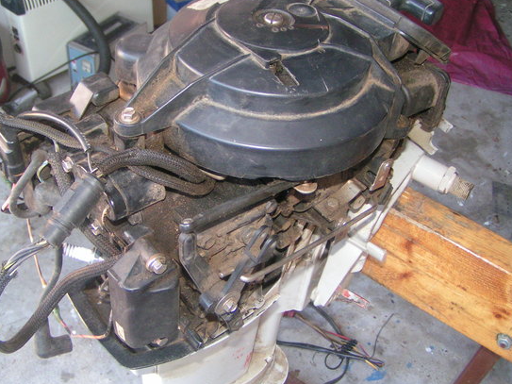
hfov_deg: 44.8
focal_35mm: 42
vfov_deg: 34.3
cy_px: 183
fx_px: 621
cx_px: 247
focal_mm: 5.8
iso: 200
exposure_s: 1/40
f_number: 2.8
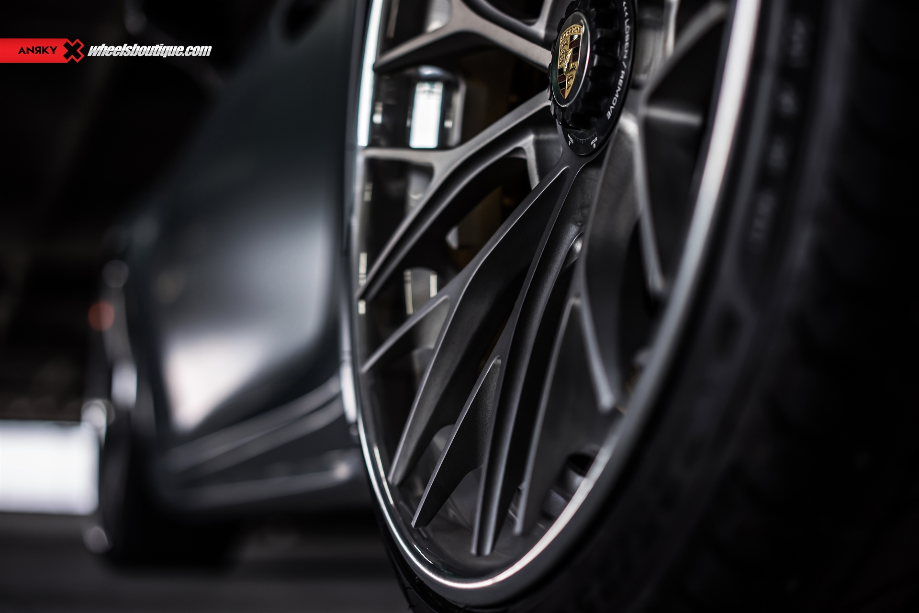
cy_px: 306
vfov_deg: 24.6
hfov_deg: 36.2
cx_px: 460
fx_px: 1404
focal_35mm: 55
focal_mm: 55
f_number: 2.5
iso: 100
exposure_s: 1/60
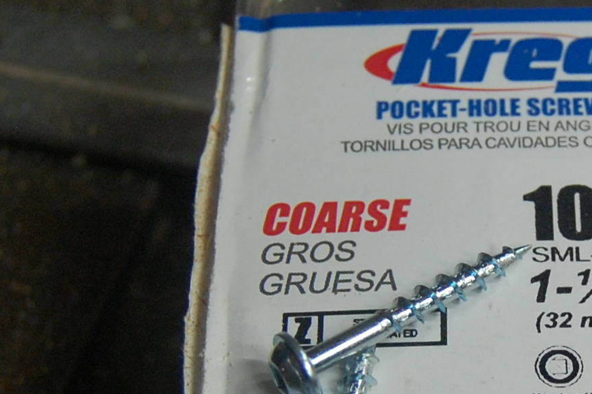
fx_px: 1873
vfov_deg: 12.0
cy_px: 303
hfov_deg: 17.7
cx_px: 530
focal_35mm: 114
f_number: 3.8
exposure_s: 1/20
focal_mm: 22
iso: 800
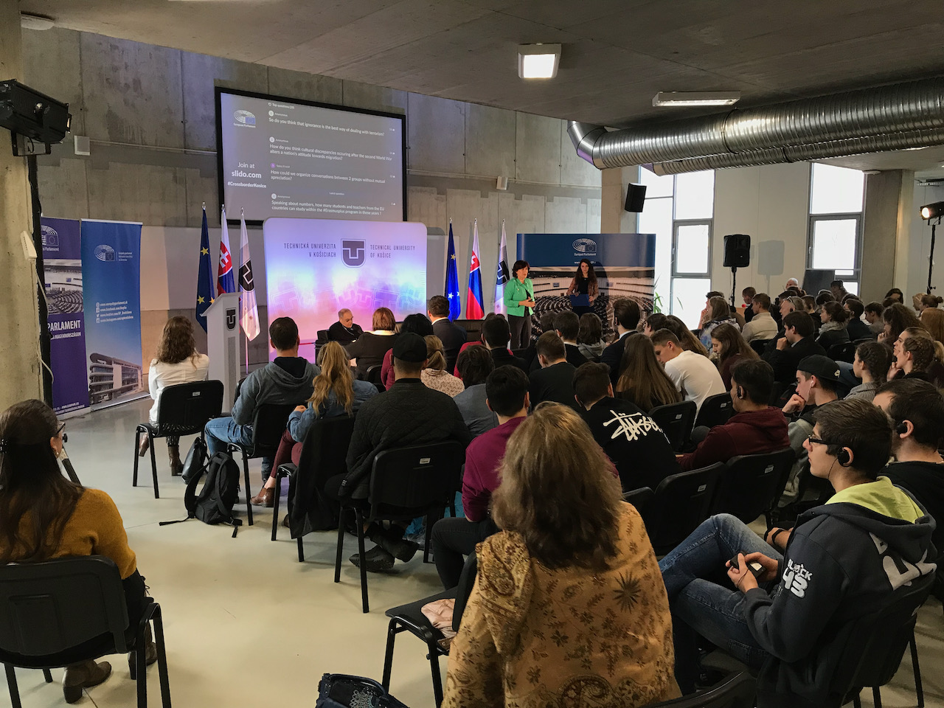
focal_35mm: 28
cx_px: 472
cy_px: 354
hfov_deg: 63.4
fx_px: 764
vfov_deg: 49.7
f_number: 1.8
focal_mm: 3.99
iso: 40
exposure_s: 1/33
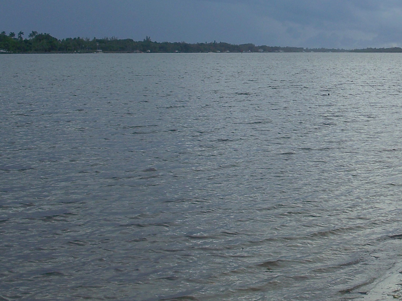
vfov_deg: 18.5
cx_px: 391
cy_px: 56
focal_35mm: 79
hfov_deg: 23.8
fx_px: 918
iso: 64
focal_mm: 7.8
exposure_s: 1/640
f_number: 5.6
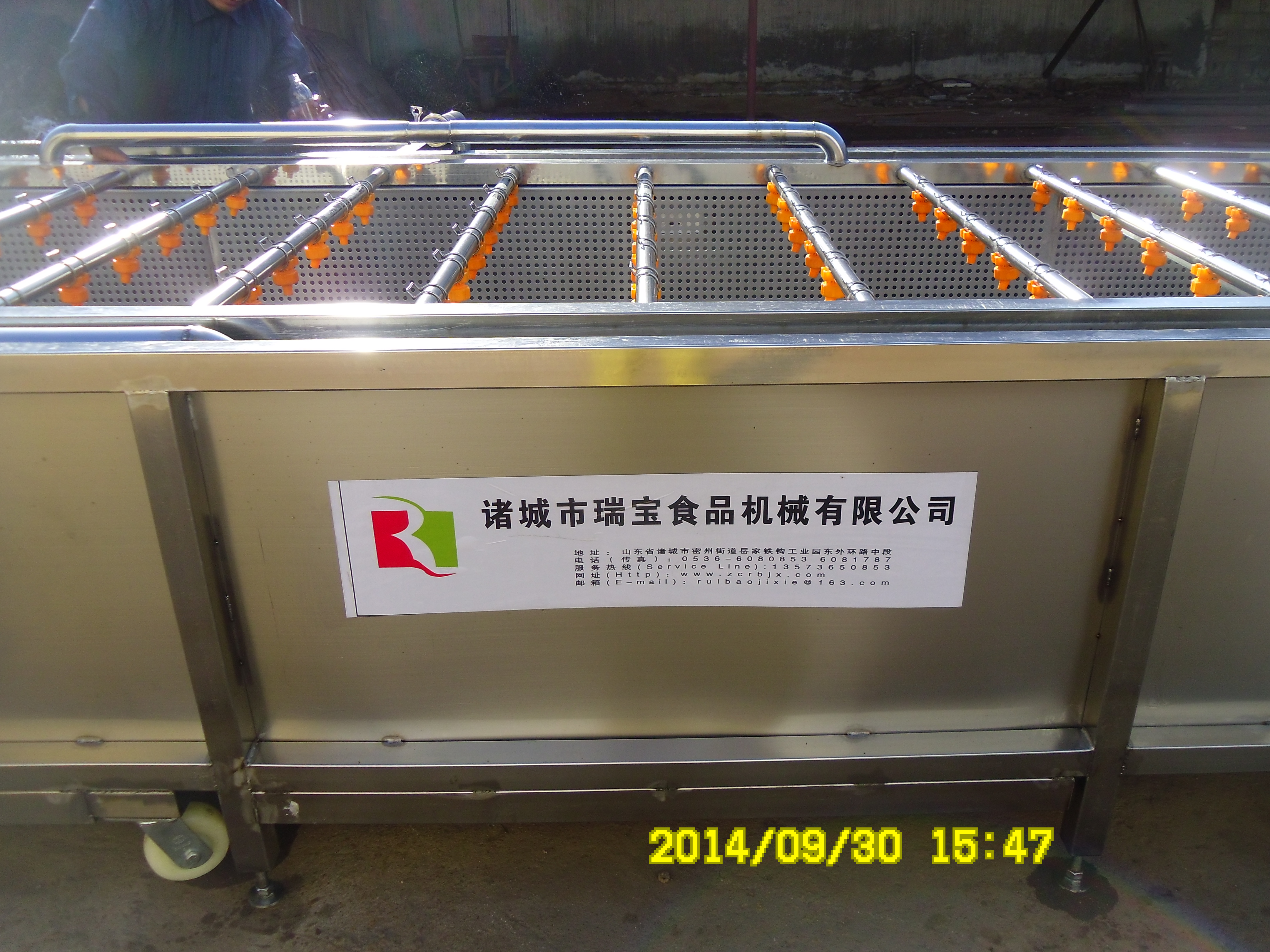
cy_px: 476
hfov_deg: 58.4
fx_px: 1137
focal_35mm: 31
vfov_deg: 45.4
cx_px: 635
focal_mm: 5.6
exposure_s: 1/449
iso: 80
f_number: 3.3
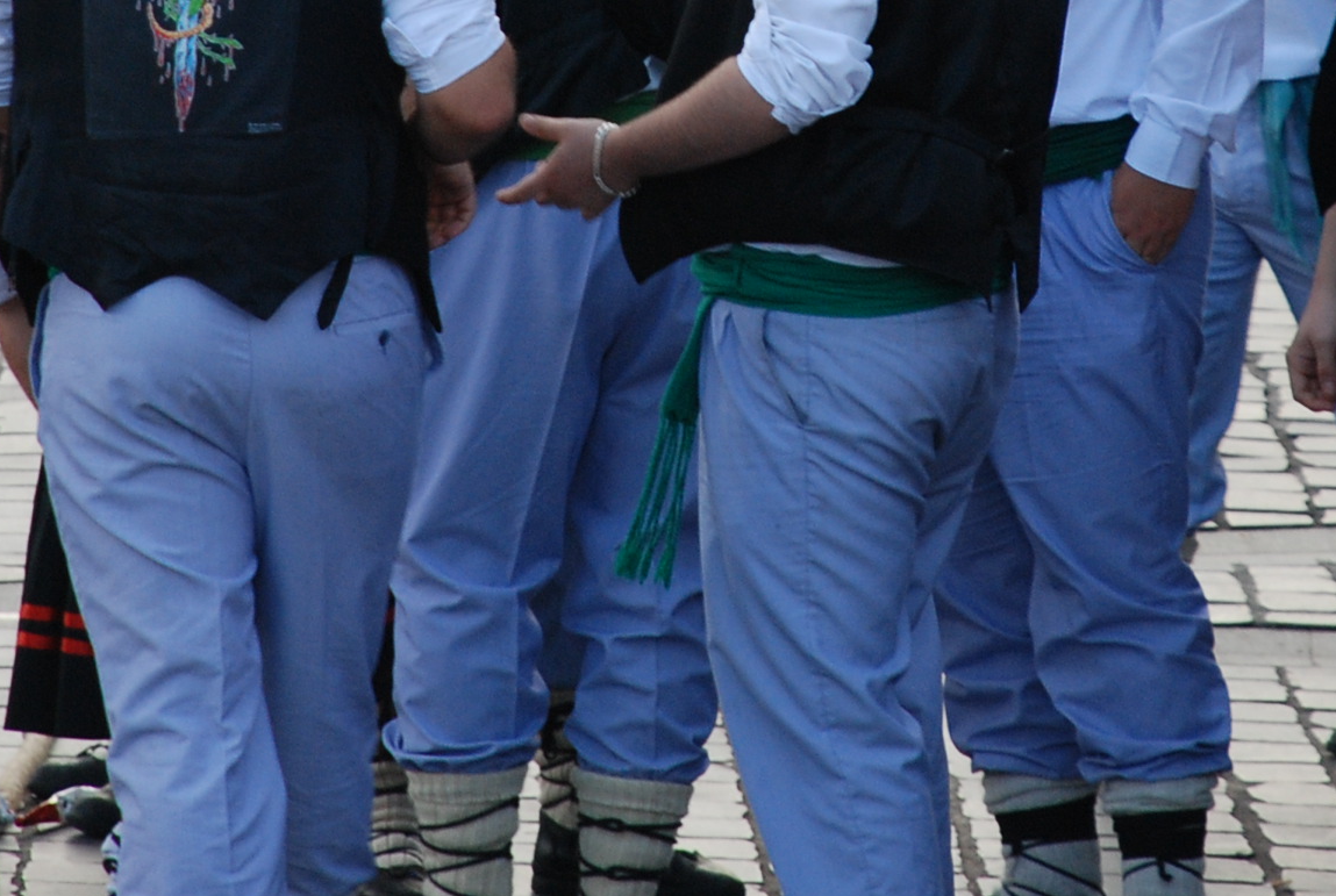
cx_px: 776
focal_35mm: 510
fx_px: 18973
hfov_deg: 4.0
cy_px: -172
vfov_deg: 2.7
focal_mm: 135
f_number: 5.6
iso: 400
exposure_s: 1/160
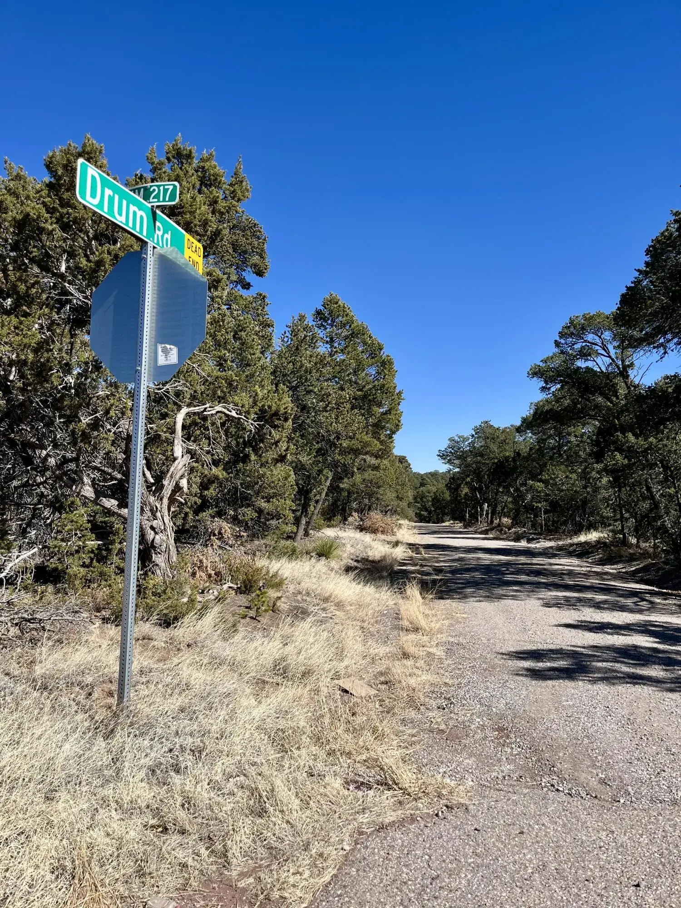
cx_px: 340
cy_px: 454
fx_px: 682
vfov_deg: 67.3
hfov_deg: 53.1
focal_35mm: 26
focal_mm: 5.1
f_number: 1.6
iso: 50
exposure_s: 1/3413
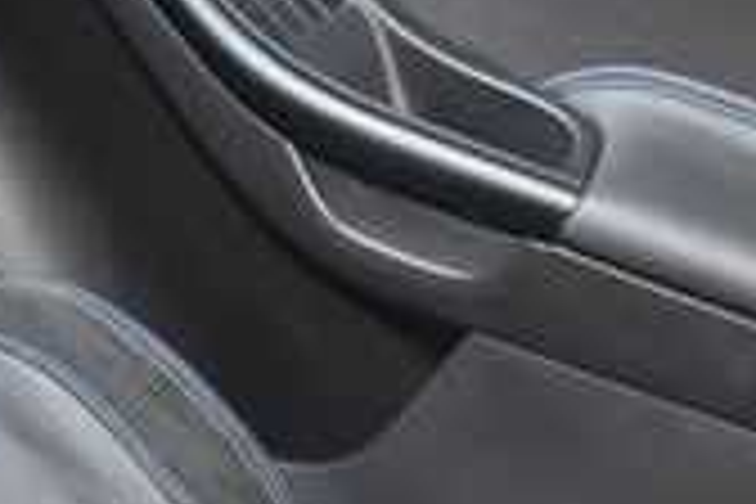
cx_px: 4
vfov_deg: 11.3
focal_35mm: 120
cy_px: -11
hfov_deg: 16.7
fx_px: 2518
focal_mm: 21
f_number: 3.8
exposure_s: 1/60
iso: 1800
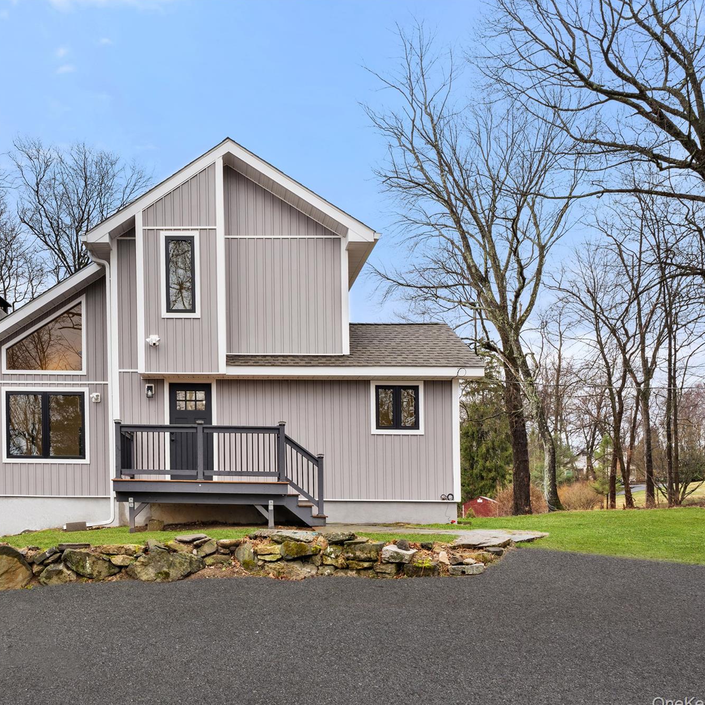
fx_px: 599
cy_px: 357
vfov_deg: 60.9
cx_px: 220
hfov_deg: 59.2
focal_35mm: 26
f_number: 9
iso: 100
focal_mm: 20
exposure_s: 1/15
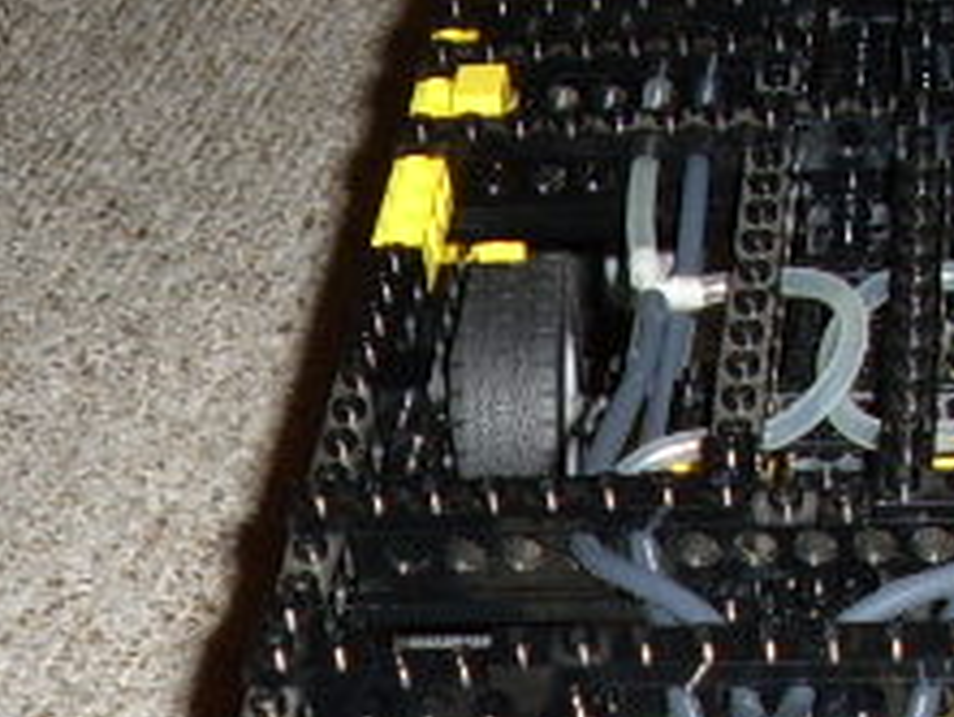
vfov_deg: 16.2
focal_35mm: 87
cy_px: 885
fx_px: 2399
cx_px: 742
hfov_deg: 22.2
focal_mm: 5.8
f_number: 2.9
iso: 141
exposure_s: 1/30
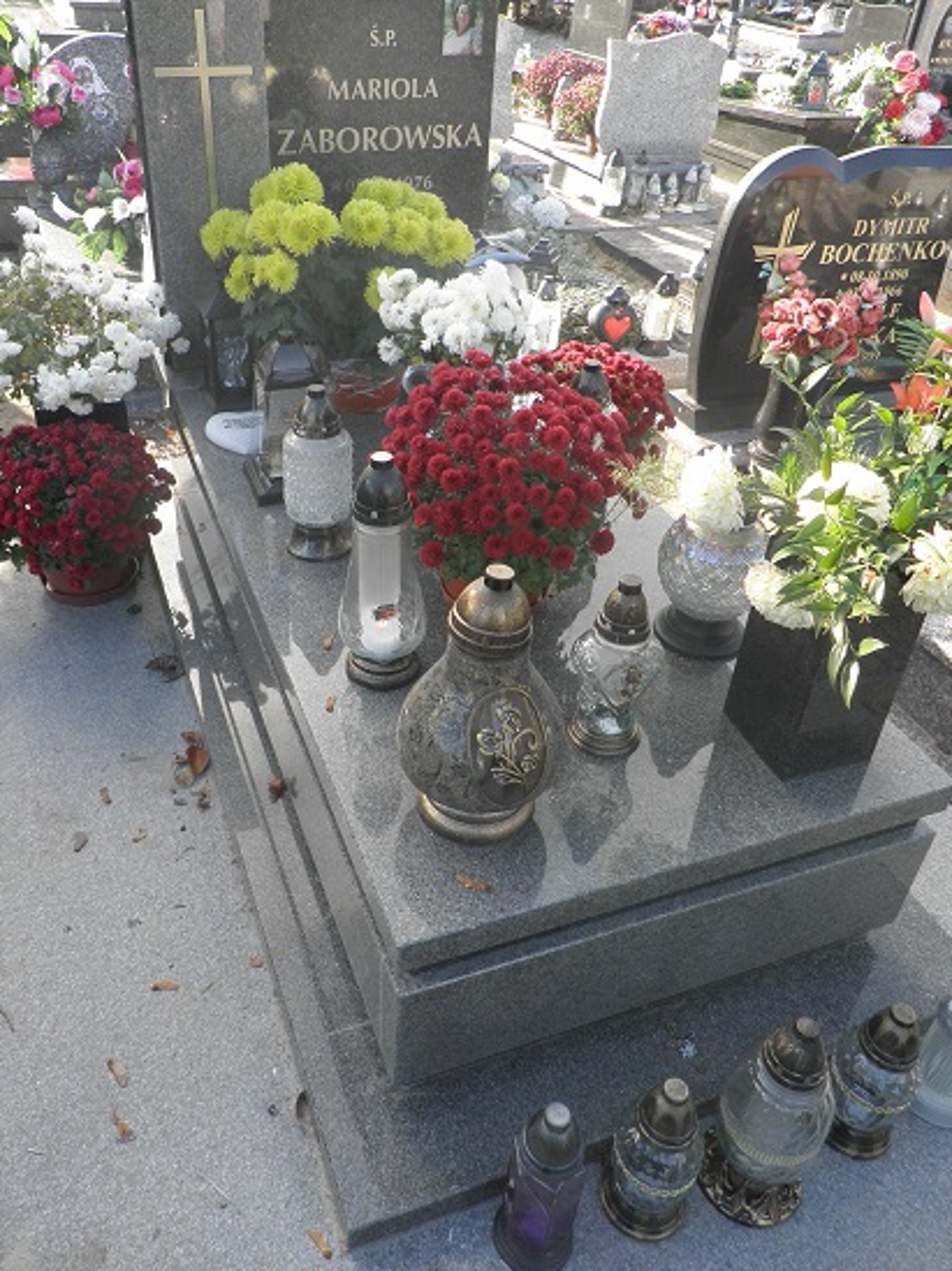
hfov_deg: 49.6
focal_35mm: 28
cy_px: 604
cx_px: 433
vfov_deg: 63.4
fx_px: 1028
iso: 64
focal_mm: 4.3
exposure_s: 1/125
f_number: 3.3
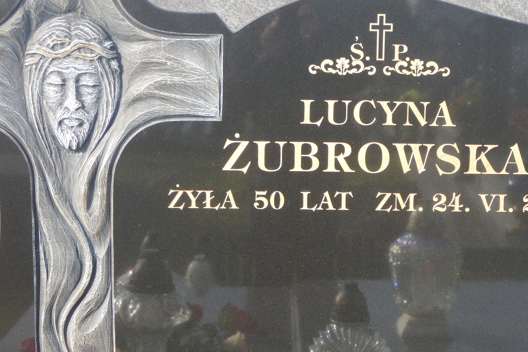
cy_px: 256
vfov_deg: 15.5
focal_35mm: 88
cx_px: 330
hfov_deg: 23.1
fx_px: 1291
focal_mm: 11
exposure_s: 1/160
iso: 125
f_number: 4.4
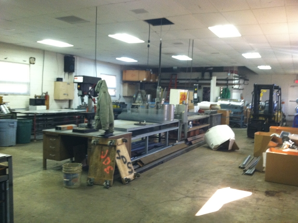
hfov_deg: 52.7
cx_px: 149
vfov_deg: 40.6
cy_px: 112
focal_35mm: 35
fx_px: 301
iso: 200
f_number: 2.8
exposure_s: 1/17
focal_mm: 3.85
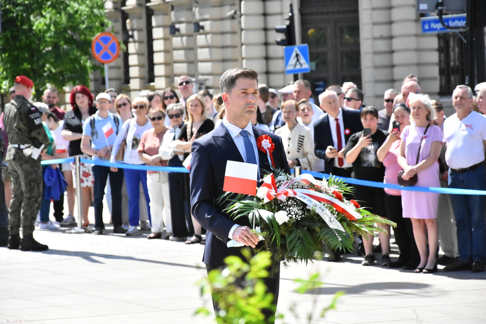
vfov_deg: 8.7
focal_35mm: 158
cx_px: 243
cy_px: 162
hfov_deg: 13.0
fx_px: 2126
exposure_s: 1/8000
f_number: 5.6
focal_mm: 105
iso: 3200
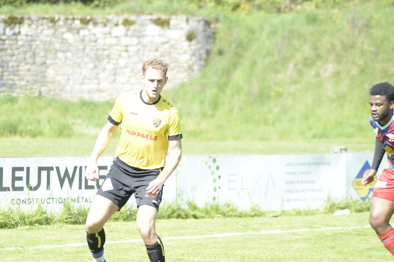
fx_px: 2799
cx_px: 146
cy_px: 180
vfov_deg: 5.4
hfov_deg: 8.0
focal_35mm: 256
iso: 400
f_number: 4.5
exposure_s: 1/640
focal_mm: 170
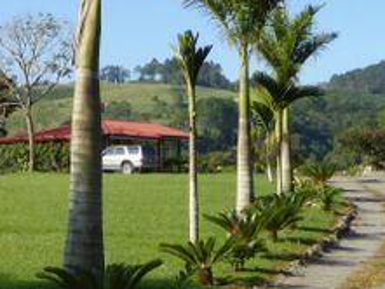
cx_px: 21
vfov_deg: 15.6
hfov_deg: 20.1
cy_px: 153
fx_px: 1057
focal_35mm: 95
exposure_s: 1/2000
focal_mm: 6.3
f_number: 4
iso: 400
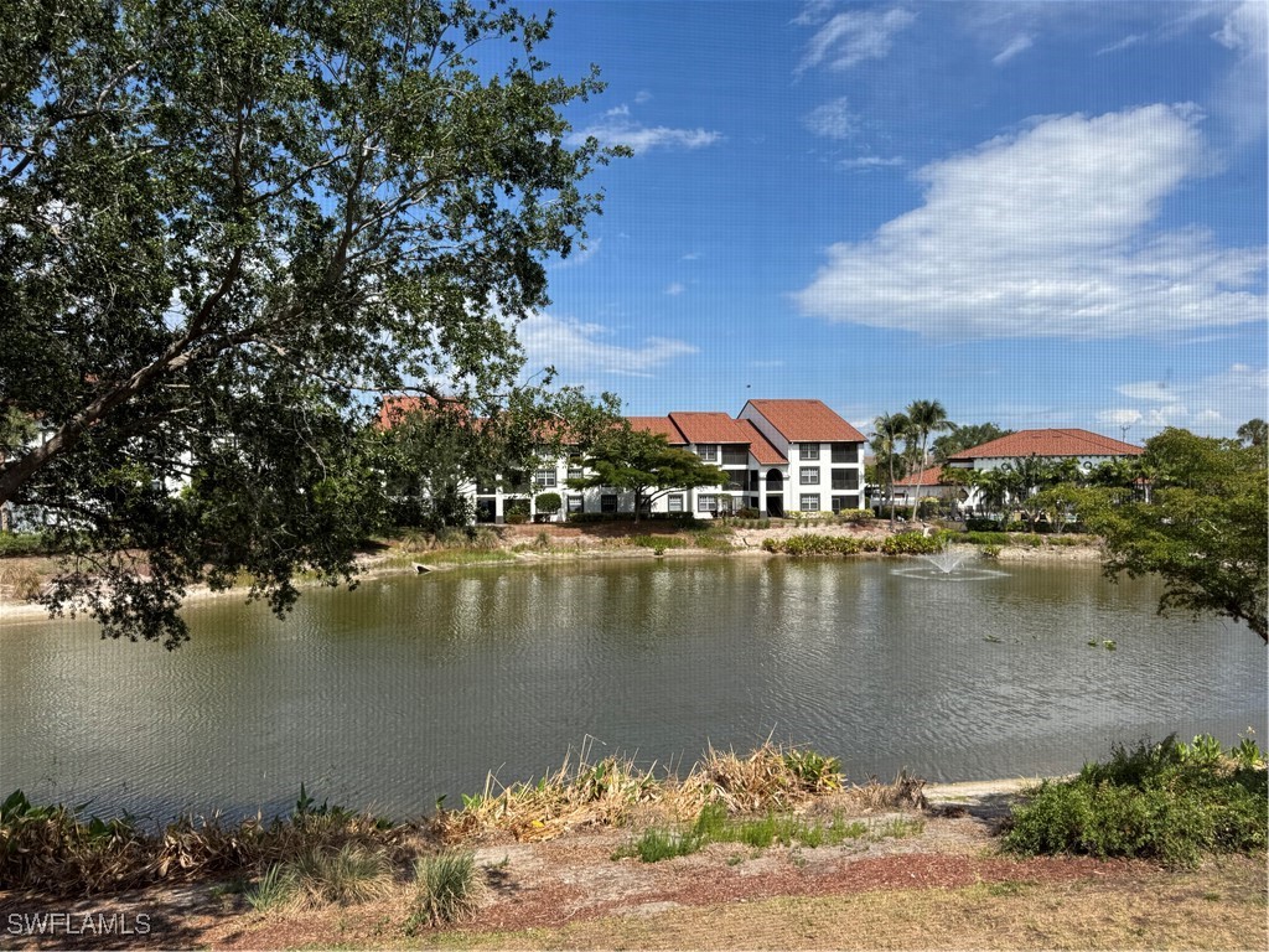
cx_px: 634
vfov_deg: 56.8
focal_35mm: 24
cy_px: 476
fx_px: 880
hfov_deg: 71.6
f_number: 1.78
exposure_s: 1/2959
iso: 80
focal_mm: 6.76
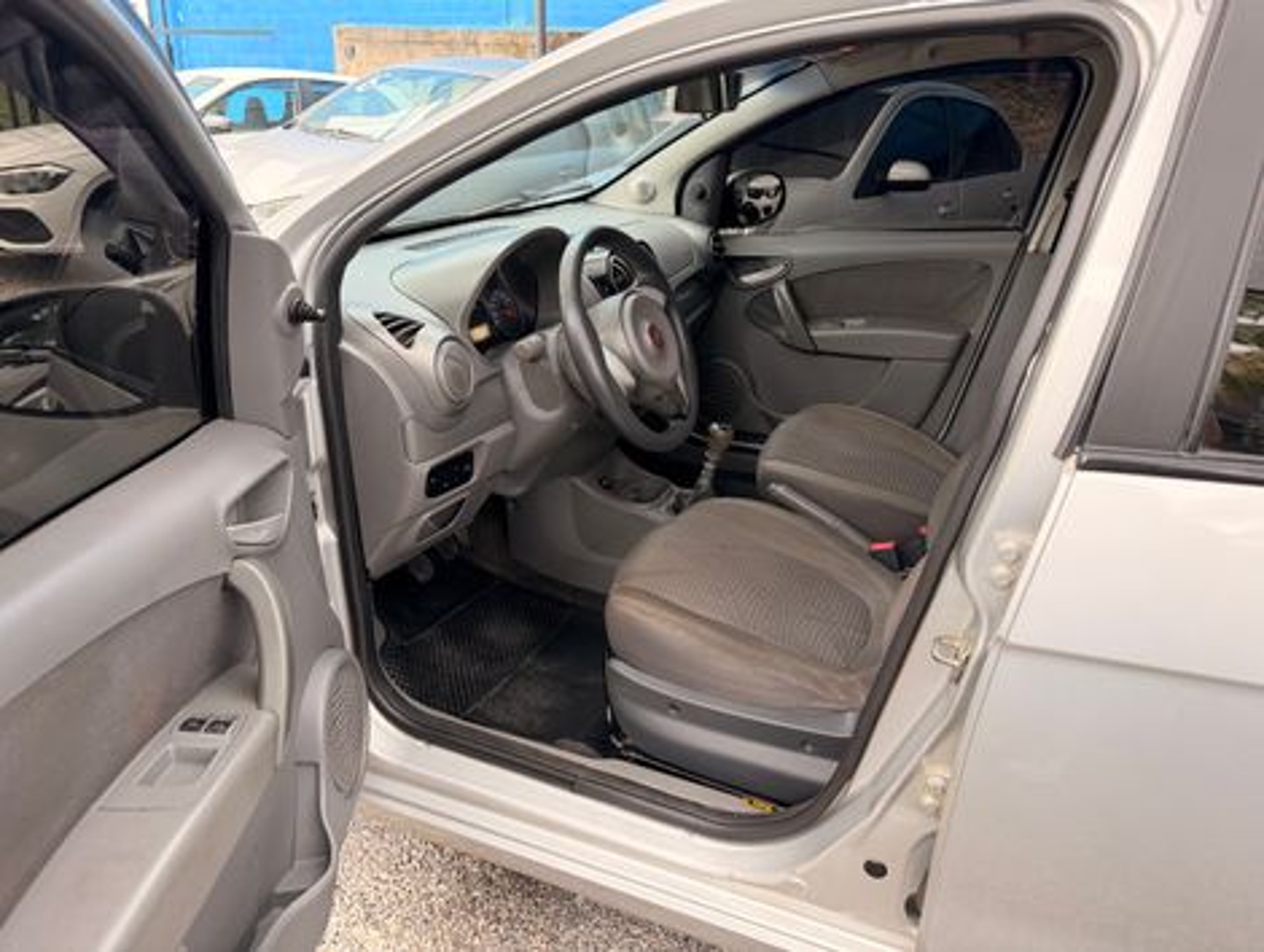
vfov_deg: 56.9
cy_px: 476
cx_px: 632
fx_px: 878
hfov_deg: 71.5
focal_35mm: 24
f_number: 1.78
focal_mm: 6.76
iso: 160
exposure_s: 1/193
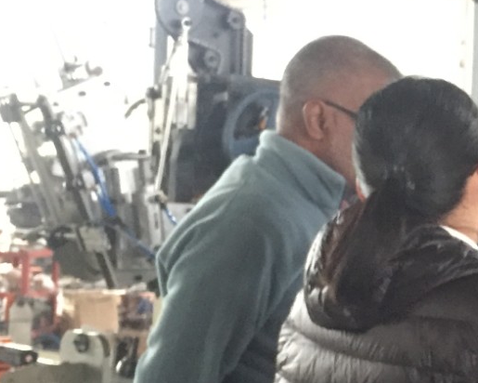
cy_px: 217
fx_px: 1245
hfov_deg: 20.4
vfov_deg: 17.5
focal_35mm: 88
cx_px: 570
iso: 500
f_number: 2.2
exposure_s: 1/17
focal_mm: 4.15
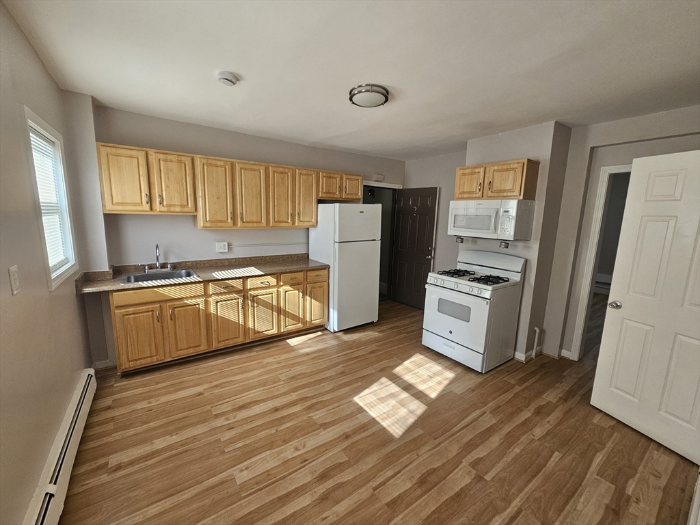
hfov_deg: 106.2
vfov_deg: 89.9
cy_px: 262
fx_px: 263
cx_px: 350
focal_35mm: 13
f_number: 2.2
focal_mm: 2.2
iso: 64
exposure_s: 1/60
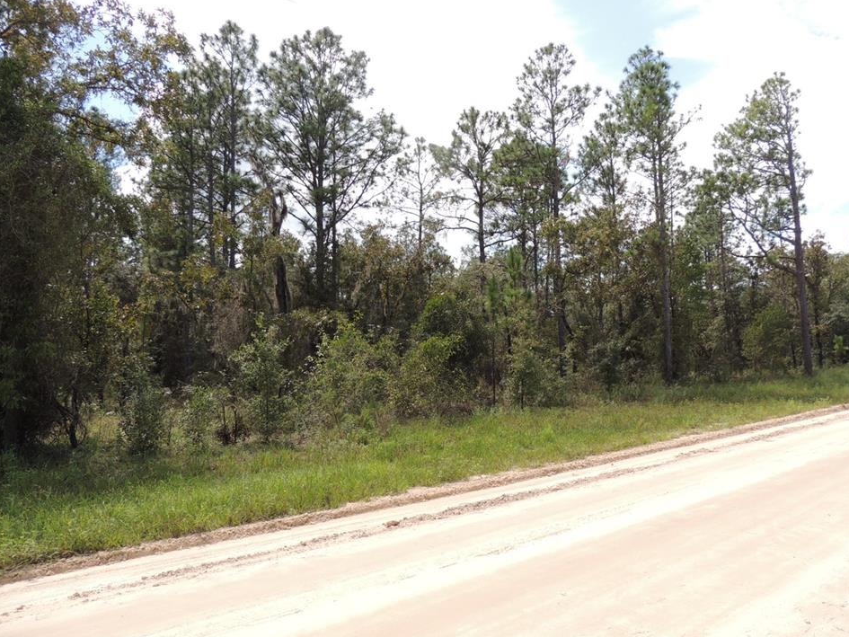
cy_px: 328
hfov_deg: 67.2
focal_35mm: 26
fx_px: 638
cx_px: 455
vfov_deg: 53.1
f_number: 3
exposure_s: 1/800
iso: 100
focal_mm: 4.3
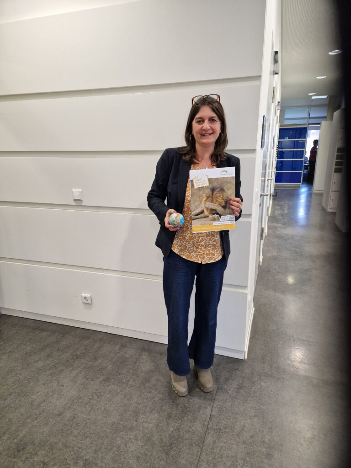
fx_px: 311
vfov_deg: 73.9
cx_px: 176
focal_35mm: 23
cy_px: 234
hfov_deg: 58.9
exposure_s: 1/100
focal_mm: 5.4
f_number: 1.8
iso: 250
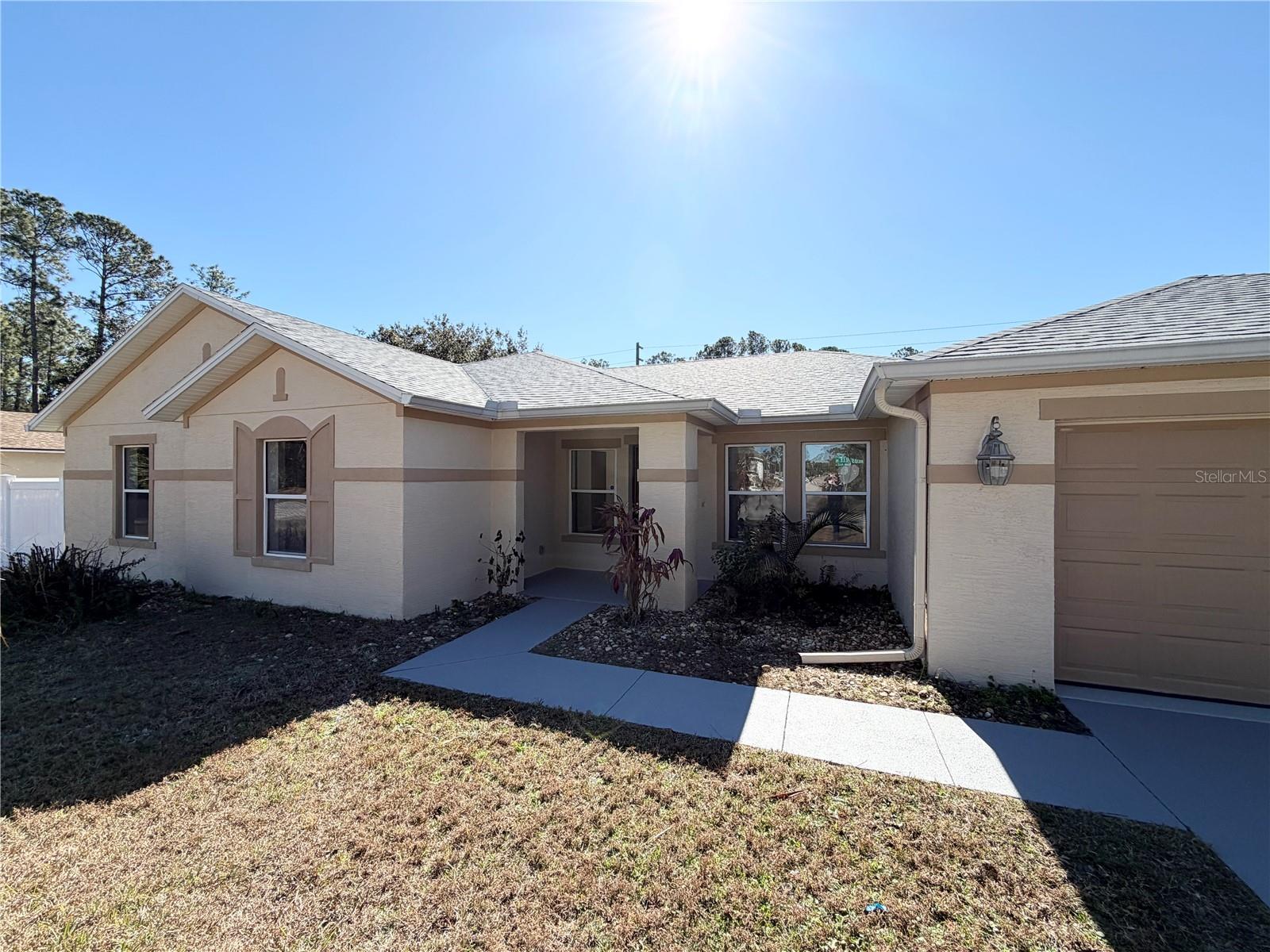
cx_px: 635
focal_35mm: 14
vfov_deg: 85.7
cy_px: 476
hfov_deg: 102.1
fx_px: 514
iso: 25
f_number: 2.2
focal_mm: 2.22
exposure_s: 1/770
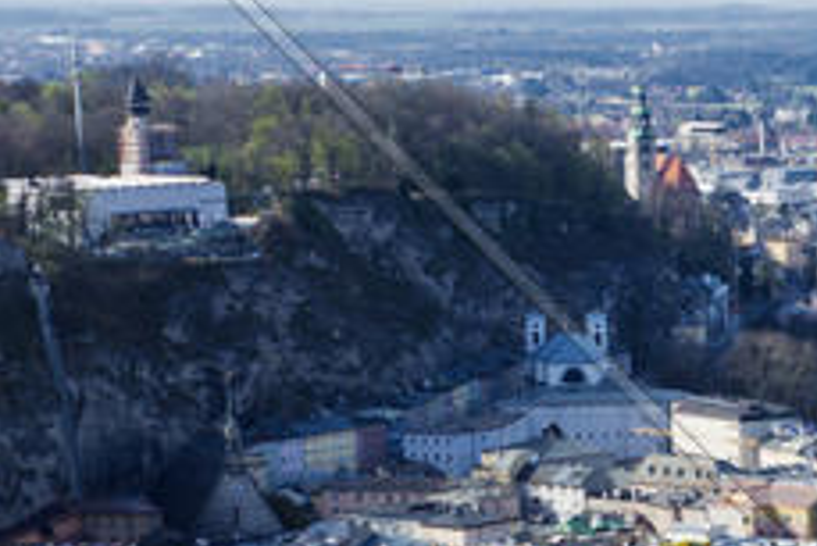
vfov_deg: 8.4
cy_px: 778
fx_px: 3633
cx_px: 1017
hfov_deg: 12.5
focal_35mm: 160
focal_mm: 28
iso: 100
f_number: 8
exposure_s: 1/250
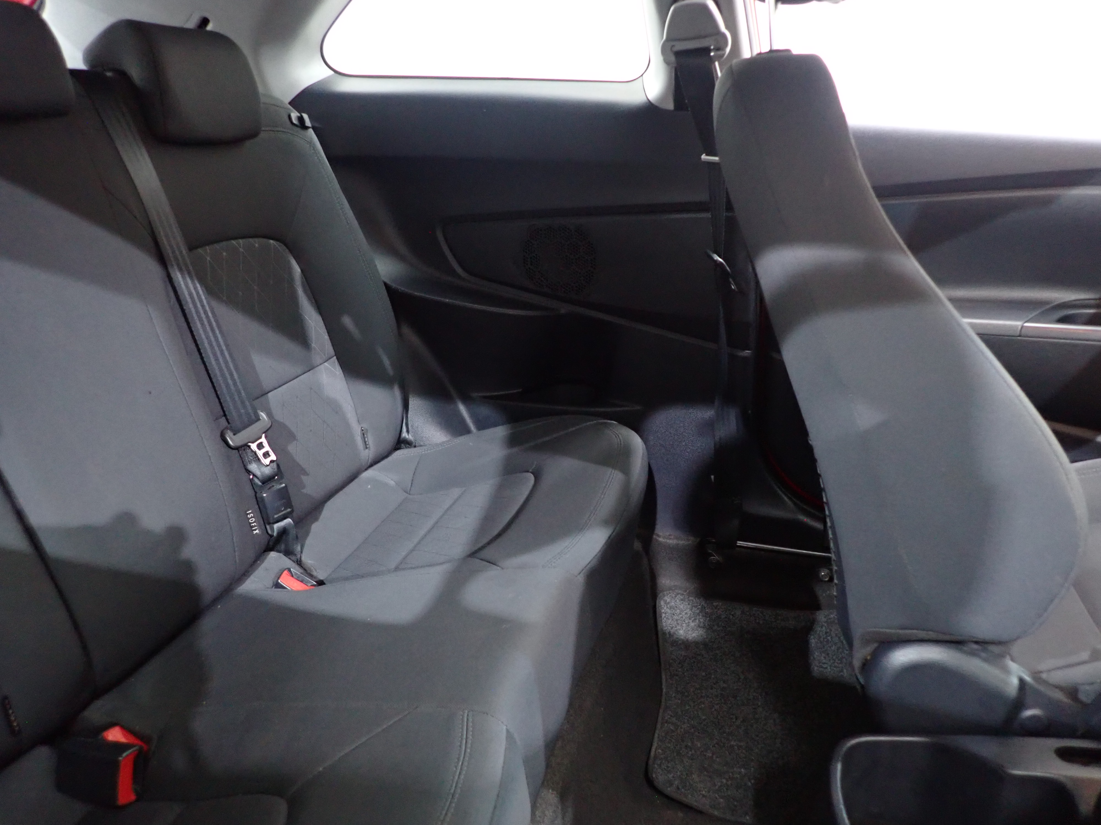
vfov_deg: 54.9
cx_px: 550
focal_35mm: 25
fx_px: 795
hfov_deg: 69.4
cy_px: 412
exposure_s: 1/20
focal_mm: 4.5
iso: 800
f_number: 2
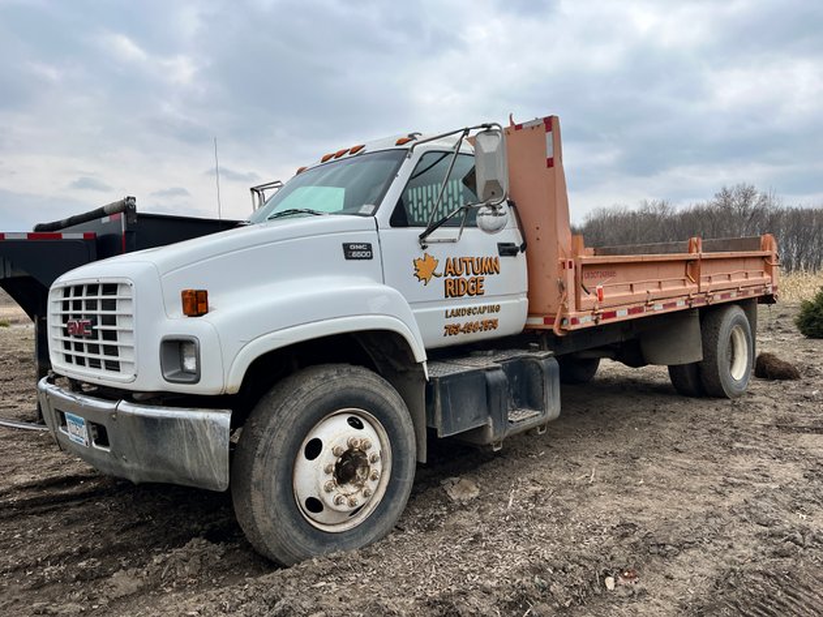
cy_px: 308
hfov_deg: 67.3
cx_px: 412
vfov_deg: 53.0
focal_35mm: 26
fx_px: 618
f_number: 1.6
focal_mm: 5.1
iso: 50
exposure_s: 1/4854
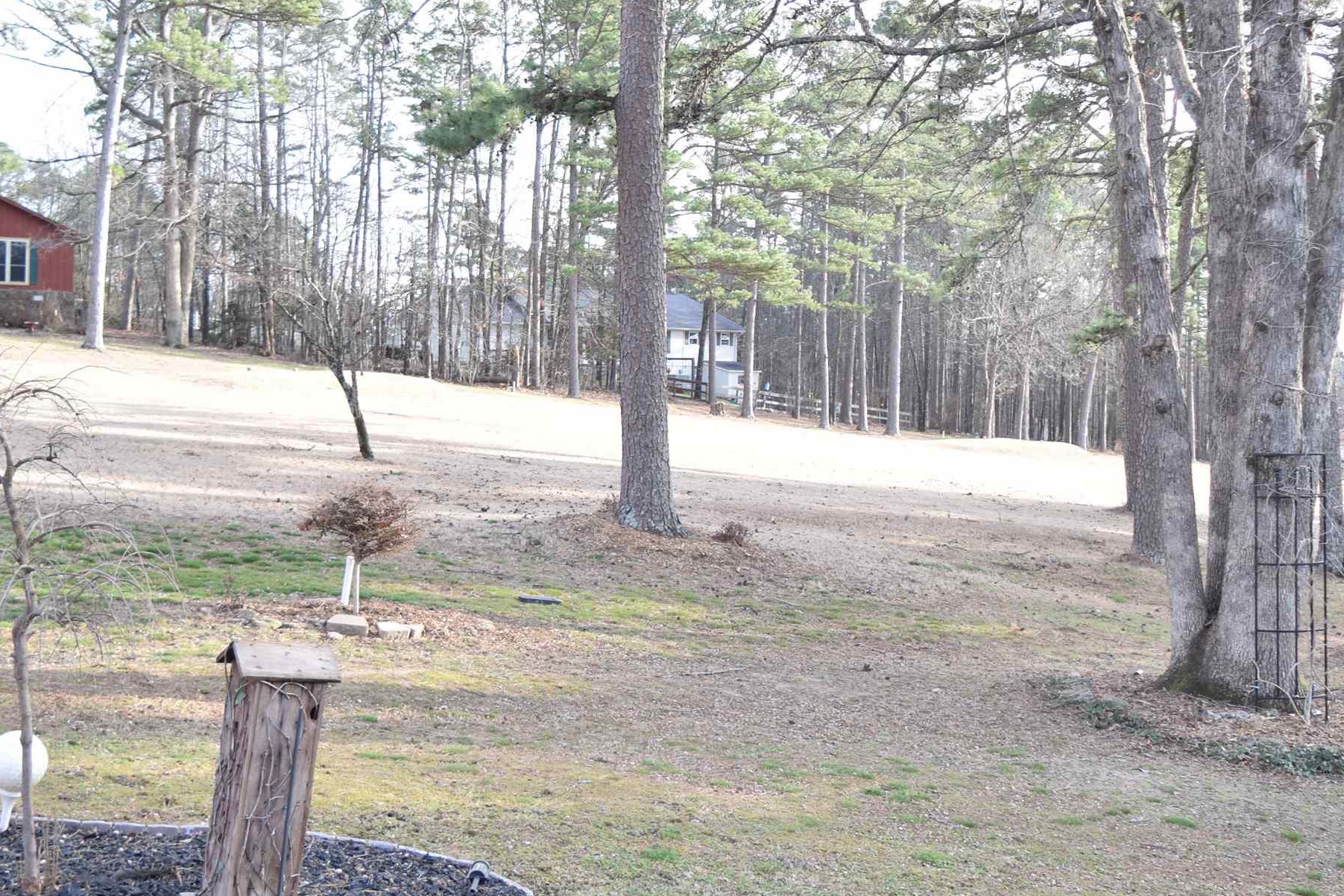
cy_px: 361
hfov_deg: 42.7
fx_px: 1717
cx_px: 640
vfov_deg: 29.2
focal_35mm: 46
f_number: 3.5
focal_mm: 18
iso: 100
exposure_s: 1/80
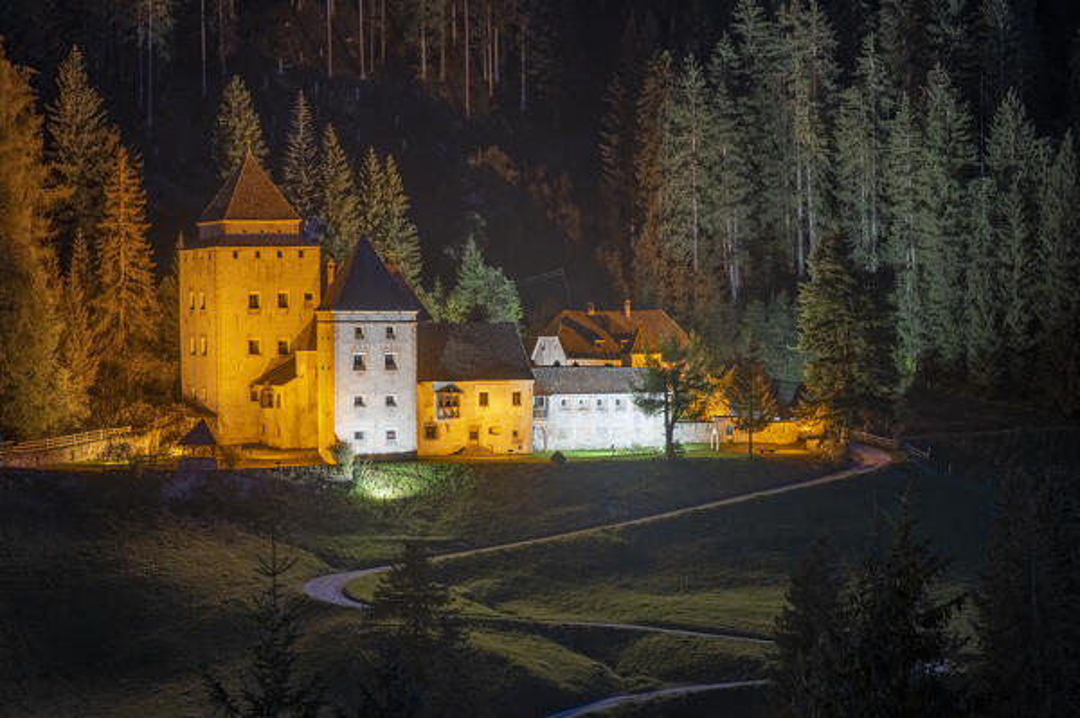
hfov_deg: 18.3
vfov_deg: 12.2
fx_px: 3357
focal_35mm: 112
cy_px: 359
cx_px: 540
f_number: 8
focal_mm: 112
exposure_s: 1/4
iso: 400
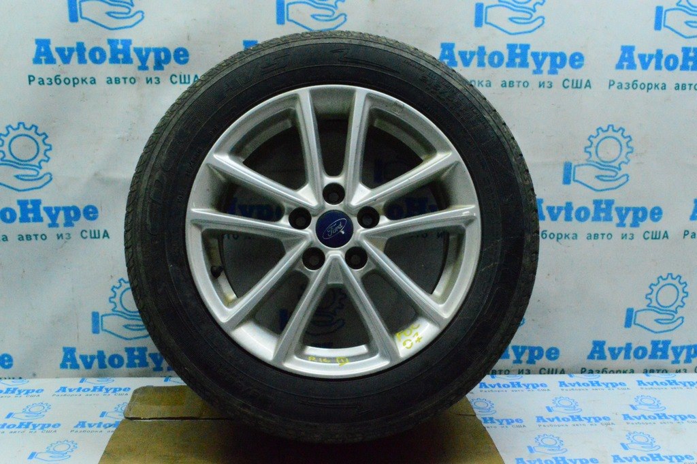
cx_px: 348
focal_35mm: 38
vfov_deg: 35.4
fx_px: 725
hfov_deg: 51.3
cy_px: 232
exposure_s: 1/60
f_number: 25
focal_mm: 25
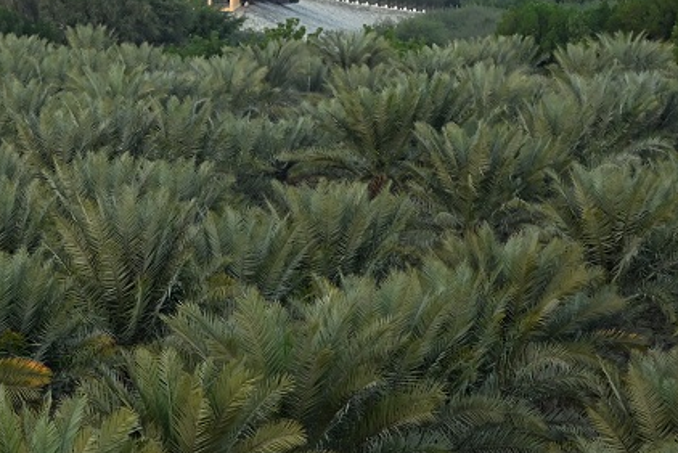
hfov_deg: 12.3
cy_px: 220
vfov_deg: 8.3
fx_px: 3110
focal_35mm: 165
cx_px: 43
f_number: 4.5
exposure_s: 1/250
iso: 800
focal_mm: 70
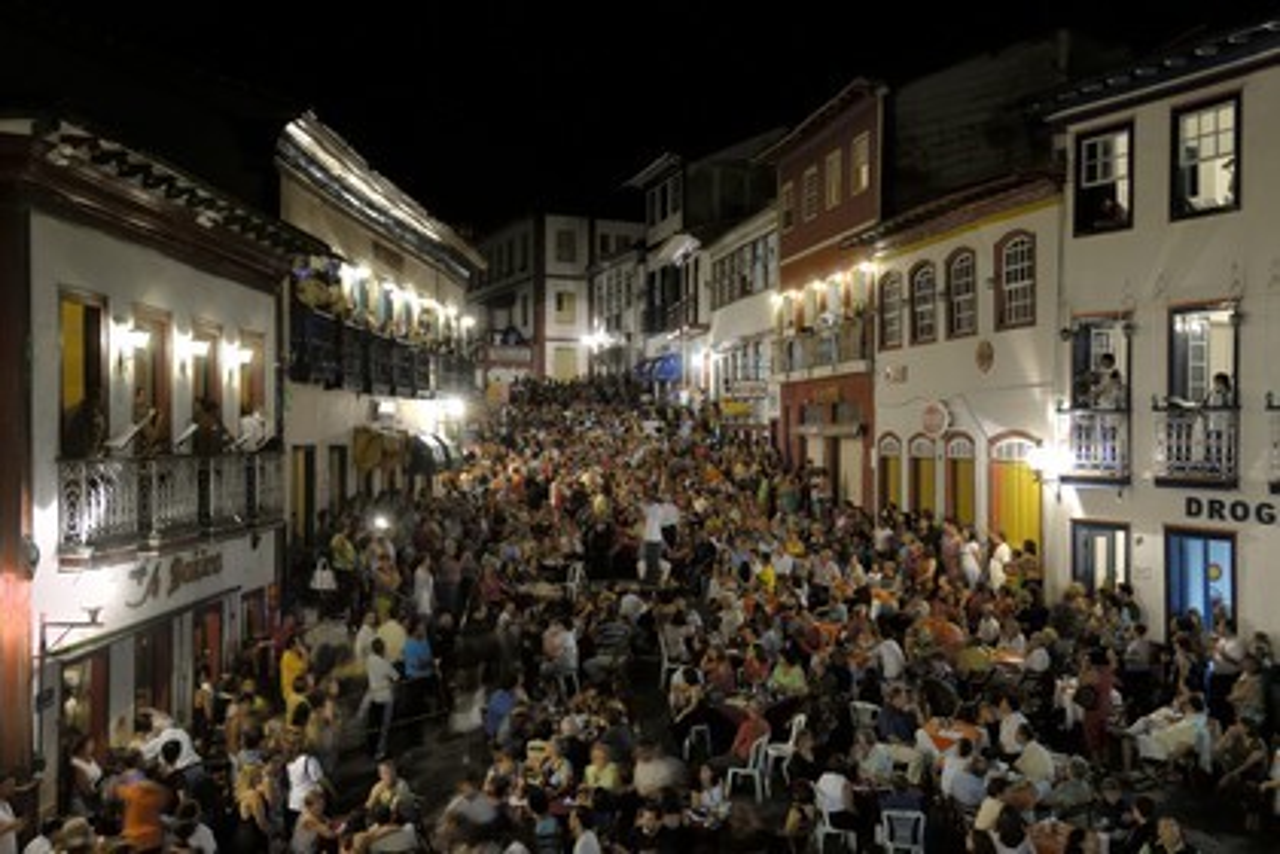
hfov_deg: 53.1
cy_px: 427
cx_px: 640
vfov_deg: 36.9
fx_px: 1280
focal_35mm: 36
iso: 100
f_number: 5.6
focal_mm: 24
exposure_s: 1.5
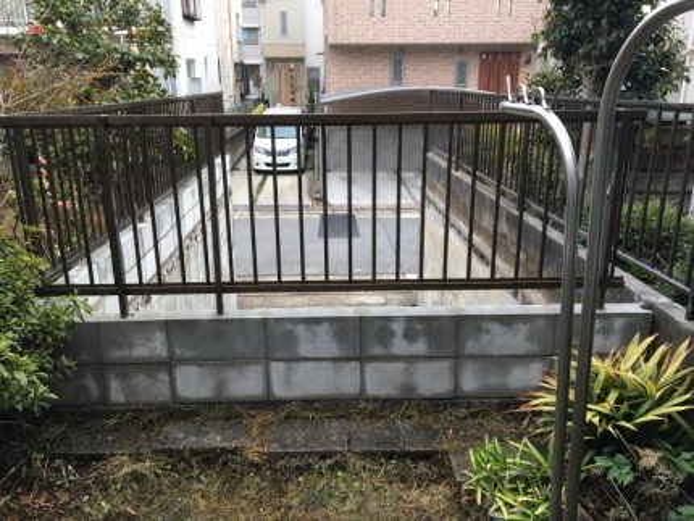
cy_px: 260
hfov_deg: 61.6
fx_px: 582
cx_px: 347
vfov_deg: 48.3
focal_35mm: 29
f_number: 2.2
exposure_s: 1/120
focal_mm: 4.15
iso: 25
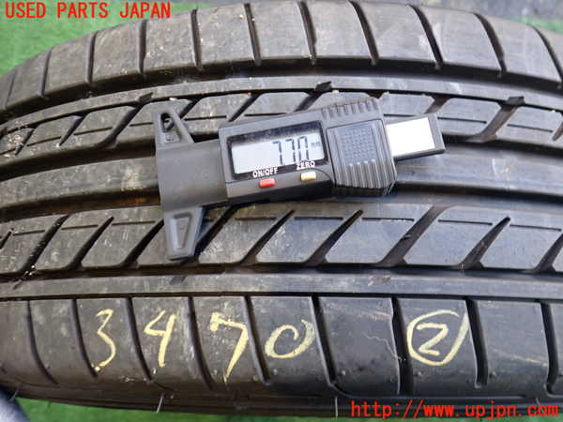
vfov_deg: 46.8
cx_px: 282
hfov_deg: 60.0
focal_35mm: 30
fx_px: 488
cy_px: 211
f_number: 2.3
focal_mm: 5.4
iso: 200
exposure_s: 1/30
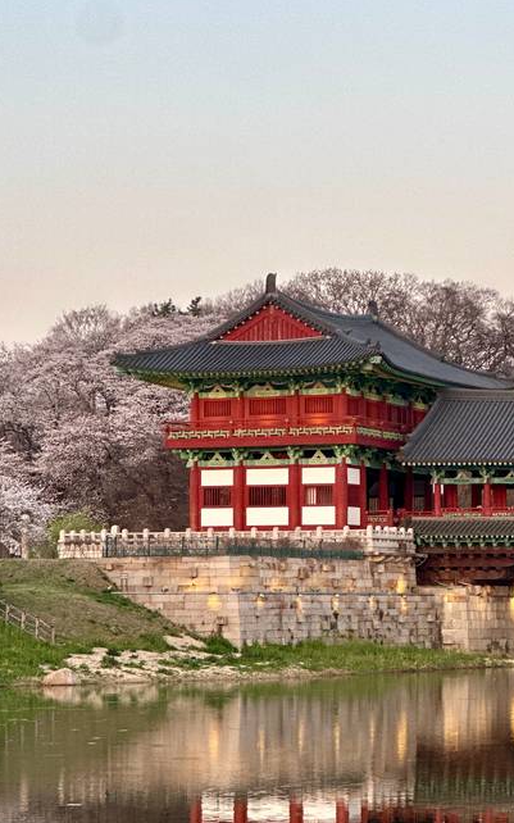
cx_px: 352
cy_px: 526
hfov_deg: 10.7
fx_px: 2736
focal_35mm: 122
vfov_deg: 17.1
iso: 64
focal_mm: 9
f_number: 2.8
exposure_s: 1/121
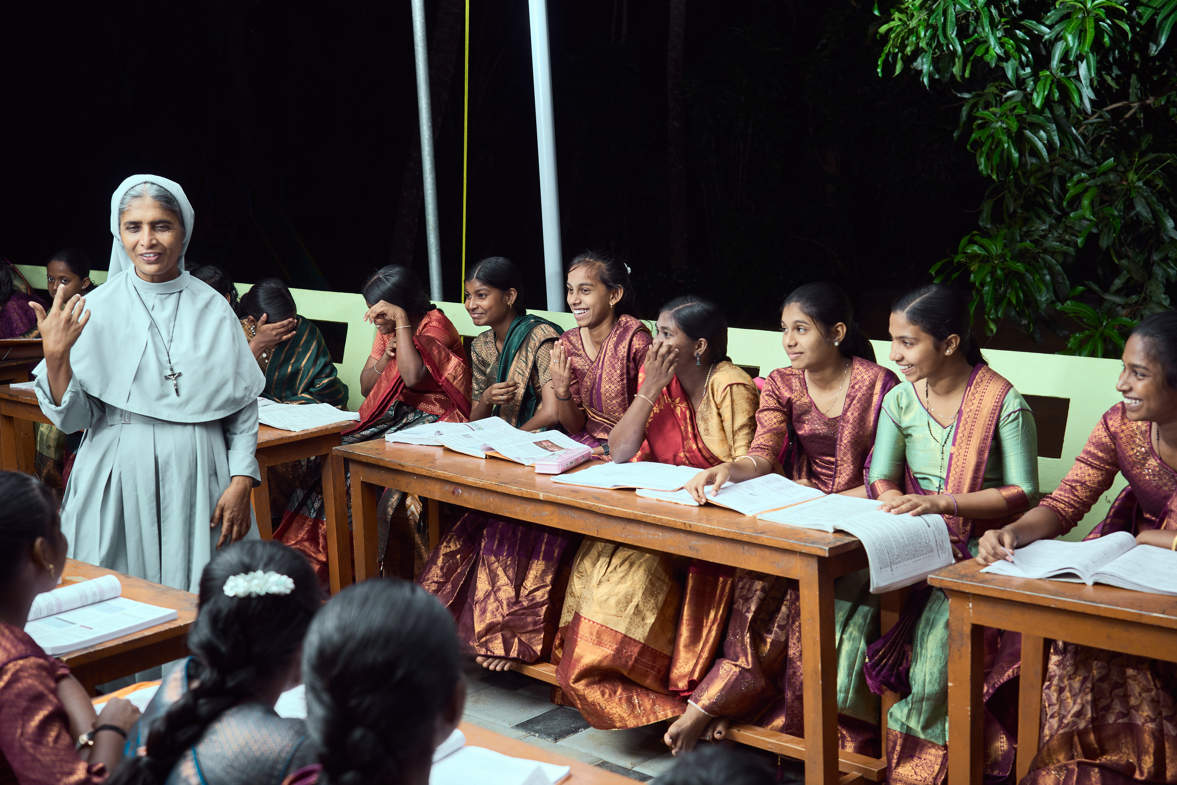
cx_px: 588
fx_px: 1602
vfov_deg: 27.5
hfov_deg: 40.3
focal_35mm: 49
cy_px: 392
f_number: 5
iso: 1000
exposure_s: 1/100
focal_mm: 49
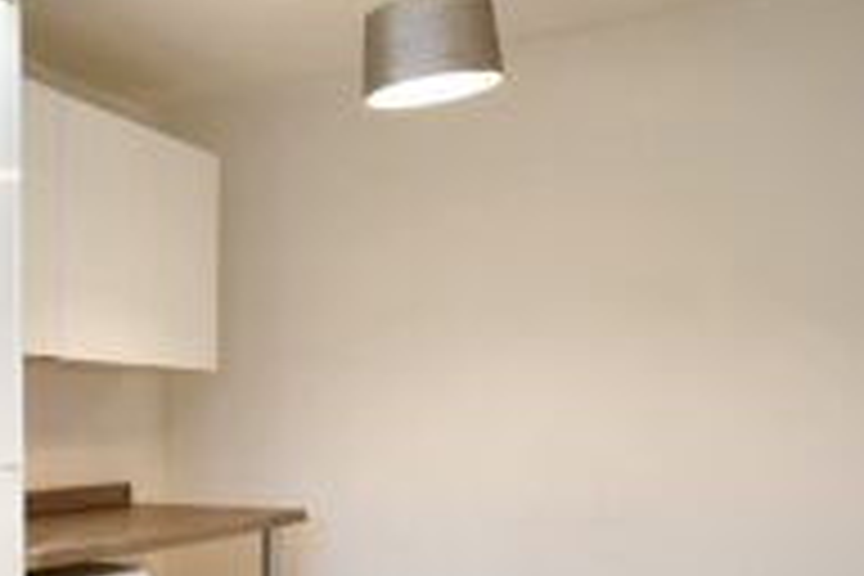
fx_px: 1080
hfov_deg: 34.0
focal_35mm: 45
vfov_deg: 29.5
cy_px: 407
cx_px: -202
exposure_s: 1/15
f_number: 3.5
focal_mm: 10
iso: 100
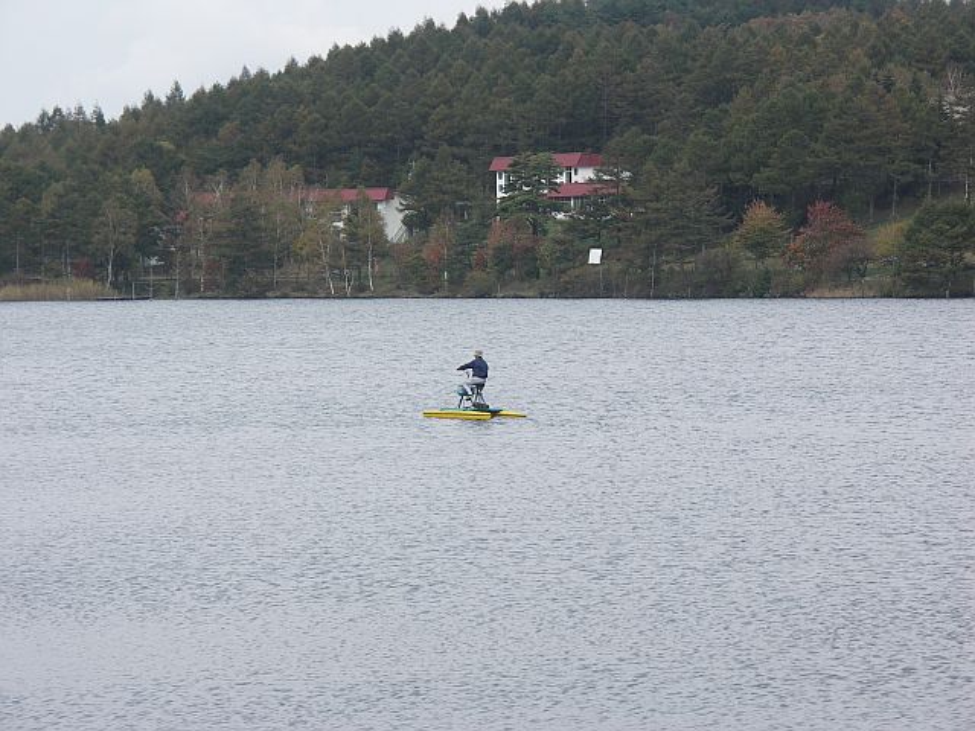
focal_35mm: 153
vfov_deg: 9.7
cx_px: 488
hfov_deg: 12.9
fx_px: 4309
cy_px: 366
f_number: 4.5
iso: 50
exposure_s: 1/250
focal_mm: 39.4
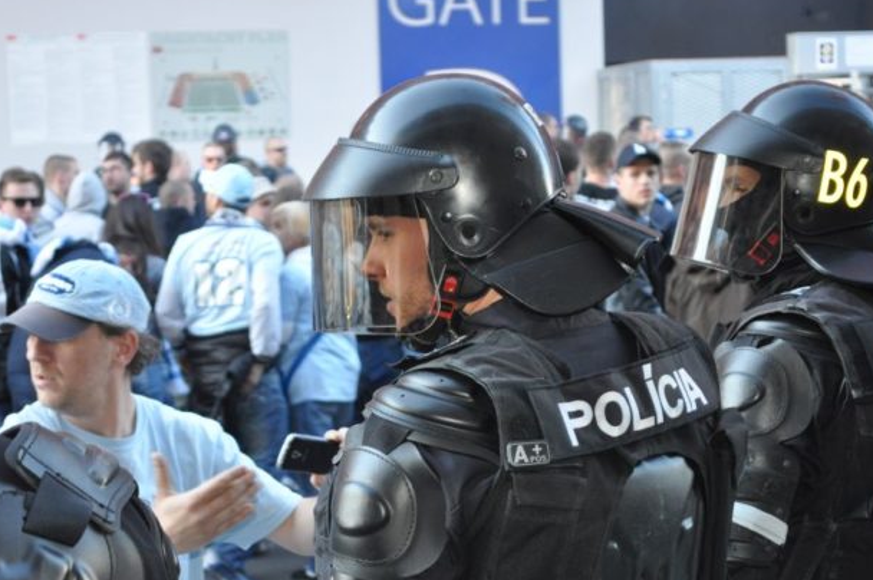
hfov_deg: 22.4
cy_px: 326
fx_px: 2204
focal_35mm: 91
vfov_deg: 15.0
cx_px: 406
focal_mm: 48
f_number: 5.6
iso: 800
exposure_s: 1/80
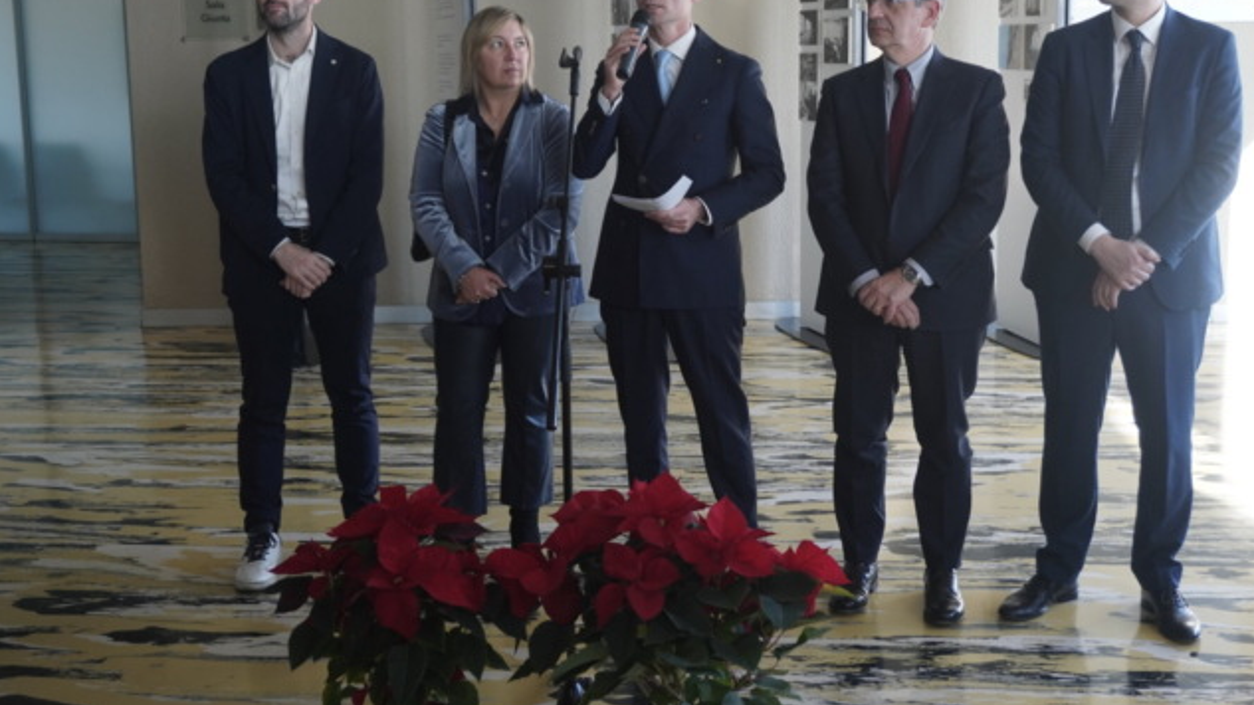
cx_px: 670
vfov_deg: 26.1
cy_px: 278
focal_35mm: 46
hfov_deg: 44.9
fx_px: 1515
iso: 640
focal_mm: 27
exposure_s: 1/100
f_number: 4.5
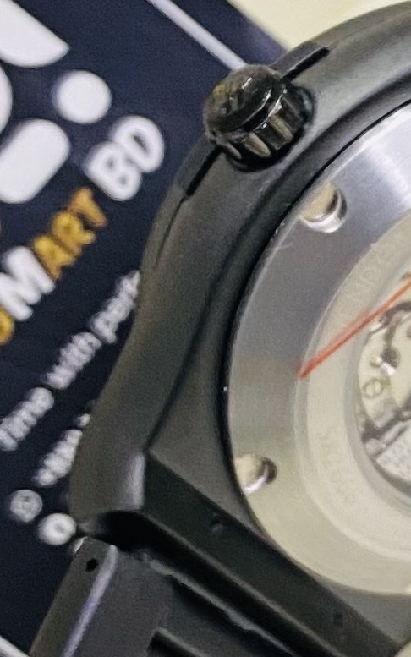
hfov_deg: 8.6
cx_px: 855
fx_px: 2561
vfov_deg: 14.6
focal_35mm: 143
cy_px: 413
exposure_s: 1/50
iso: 64
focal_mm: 4.25
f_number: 1.8
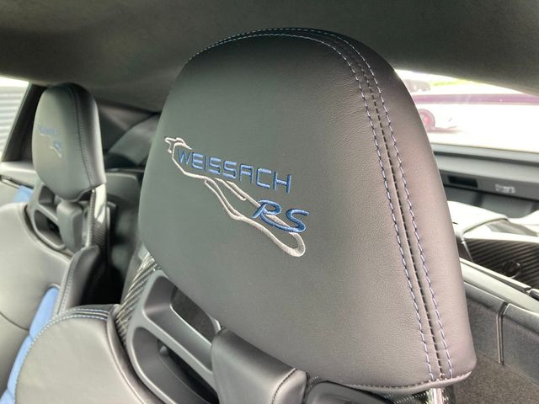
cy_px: 202
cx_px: 270
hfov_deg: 63.4
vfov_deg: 49.7
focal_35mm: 28
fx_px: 436
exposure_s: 1/60
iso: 125
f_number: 1.8
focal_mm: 3.99
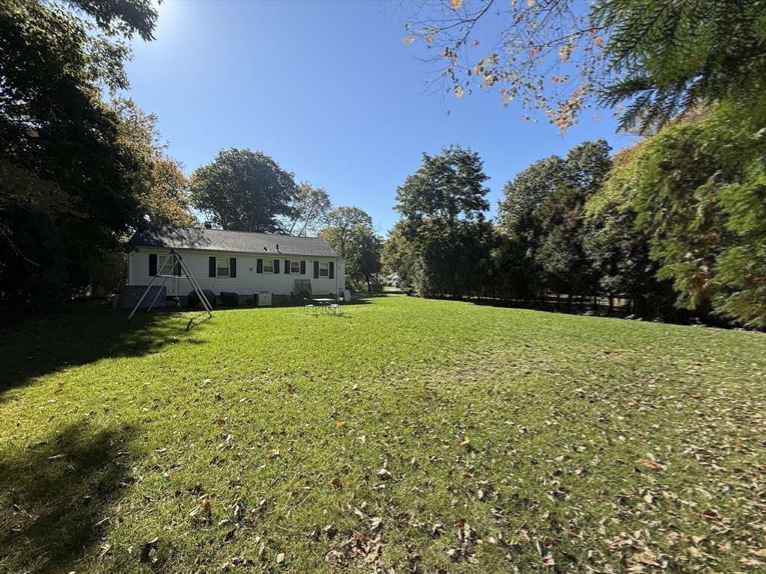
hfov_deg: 102.1
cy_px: 287
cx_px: 383
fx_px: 310
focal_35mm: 14
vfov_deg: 85.7
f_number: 2.2
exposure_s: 1/901
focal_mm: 2.22
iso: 50
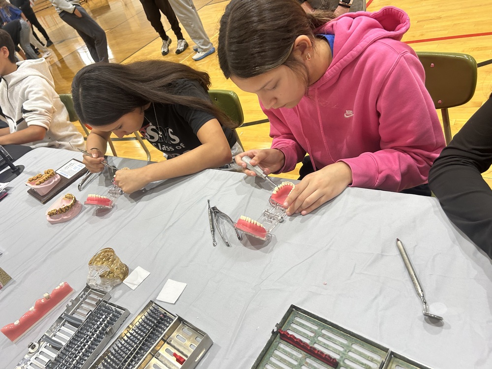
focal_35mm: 26
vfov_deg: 53.1
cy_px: 184
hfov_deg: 67.3
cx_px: 246
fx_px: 370
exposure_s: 1/120
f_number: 1.5
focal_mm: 5.7
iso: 125
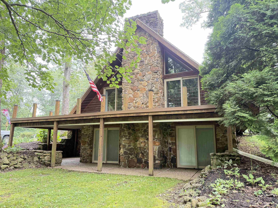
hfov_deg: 71.6
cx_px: 139
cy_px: 104
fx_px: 193
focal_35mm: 24
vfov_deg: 56.8
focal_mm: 6.76
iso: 200
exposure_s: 1/73
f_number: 1.78
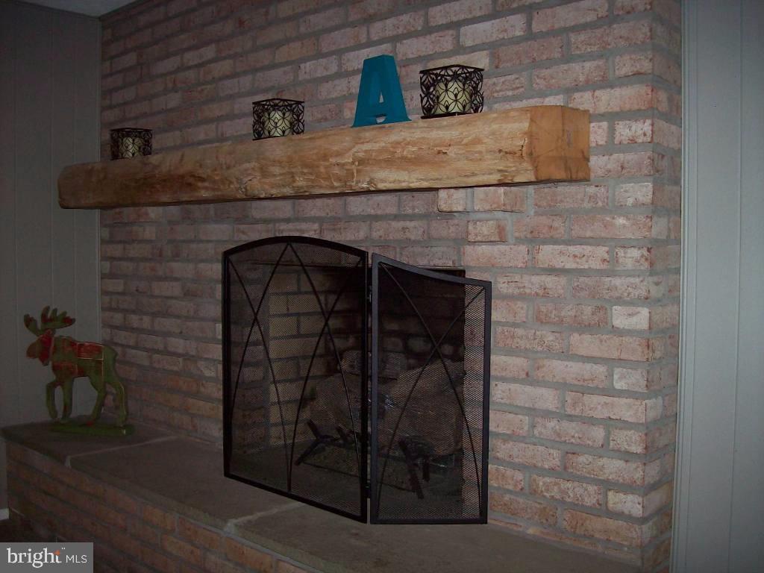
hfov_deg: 51.4
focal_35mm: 36
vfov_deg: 39.7
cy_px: 286
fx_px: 795
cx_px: 382
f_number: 2.7
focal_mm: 6
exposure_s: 1/64
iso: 80
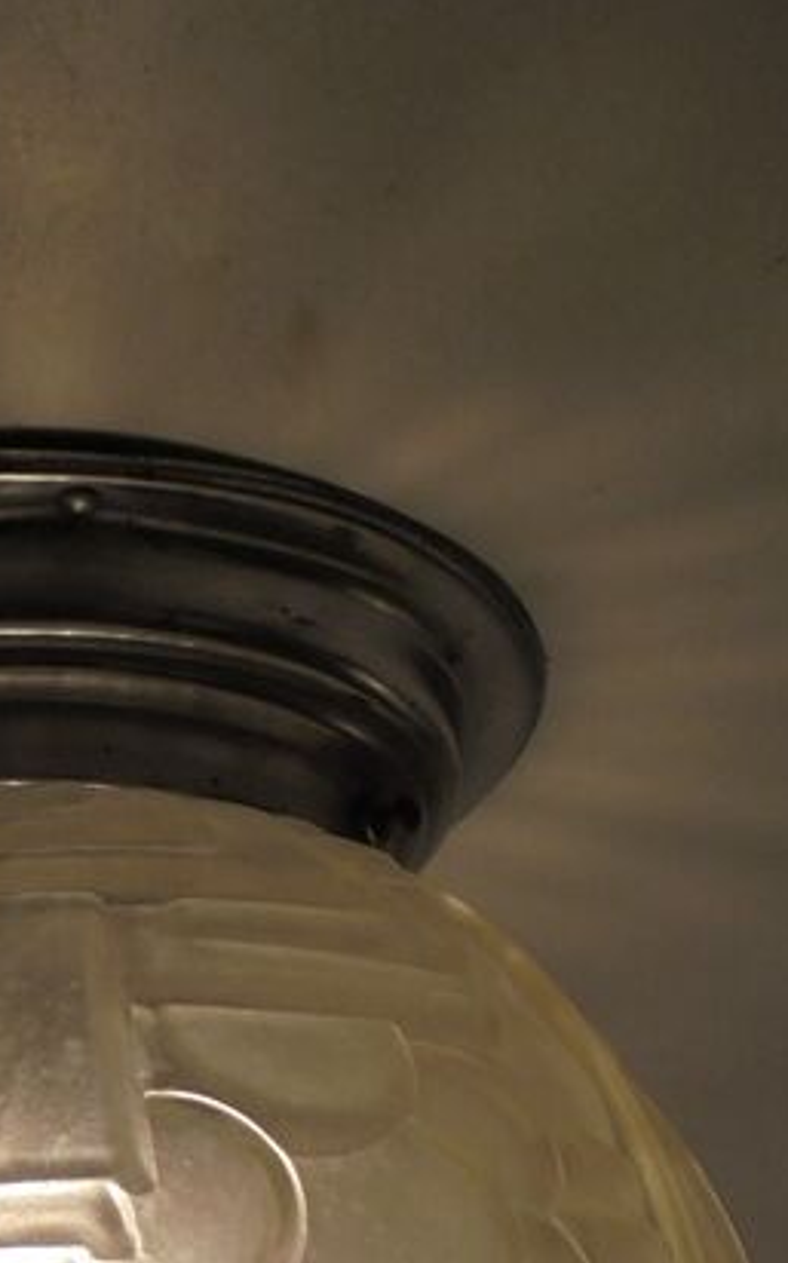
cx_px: 26
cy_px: 1321
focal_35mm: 88
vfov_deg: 22.5
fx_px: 3028
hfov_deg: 14.6
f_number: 4.2
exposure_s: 1/500
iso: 100
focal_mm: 6.9
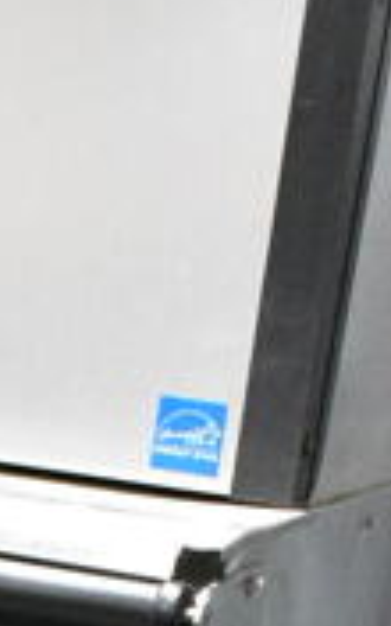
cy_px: 855
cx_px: -402
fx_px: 2438
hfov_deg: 8.7
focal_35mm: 143
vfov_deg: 14.0
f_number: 4
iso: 6400
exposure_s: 1/250
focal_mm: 18
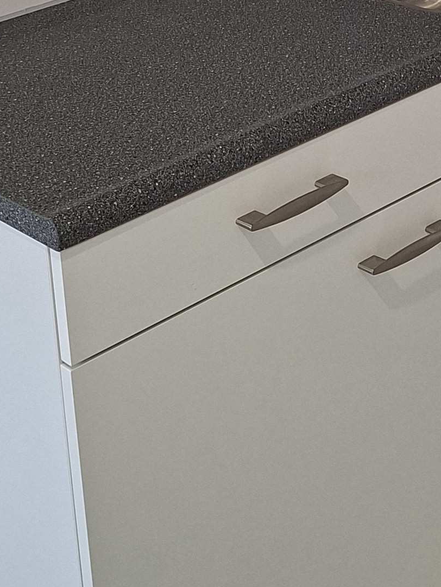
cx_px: 346
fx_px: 1443
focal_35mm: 85
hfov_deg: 17.2
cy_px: -124
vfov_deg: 21.3
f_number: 1.8
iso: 160
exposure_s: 1/50
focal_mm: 5.54
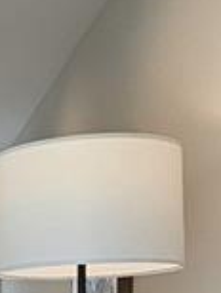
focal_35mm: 101
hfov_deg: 13.4
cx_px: -164
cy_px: 367
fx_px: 857
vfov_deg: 18.3
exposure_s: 1/77.4
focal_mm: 2.2
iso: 160
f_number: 2.2
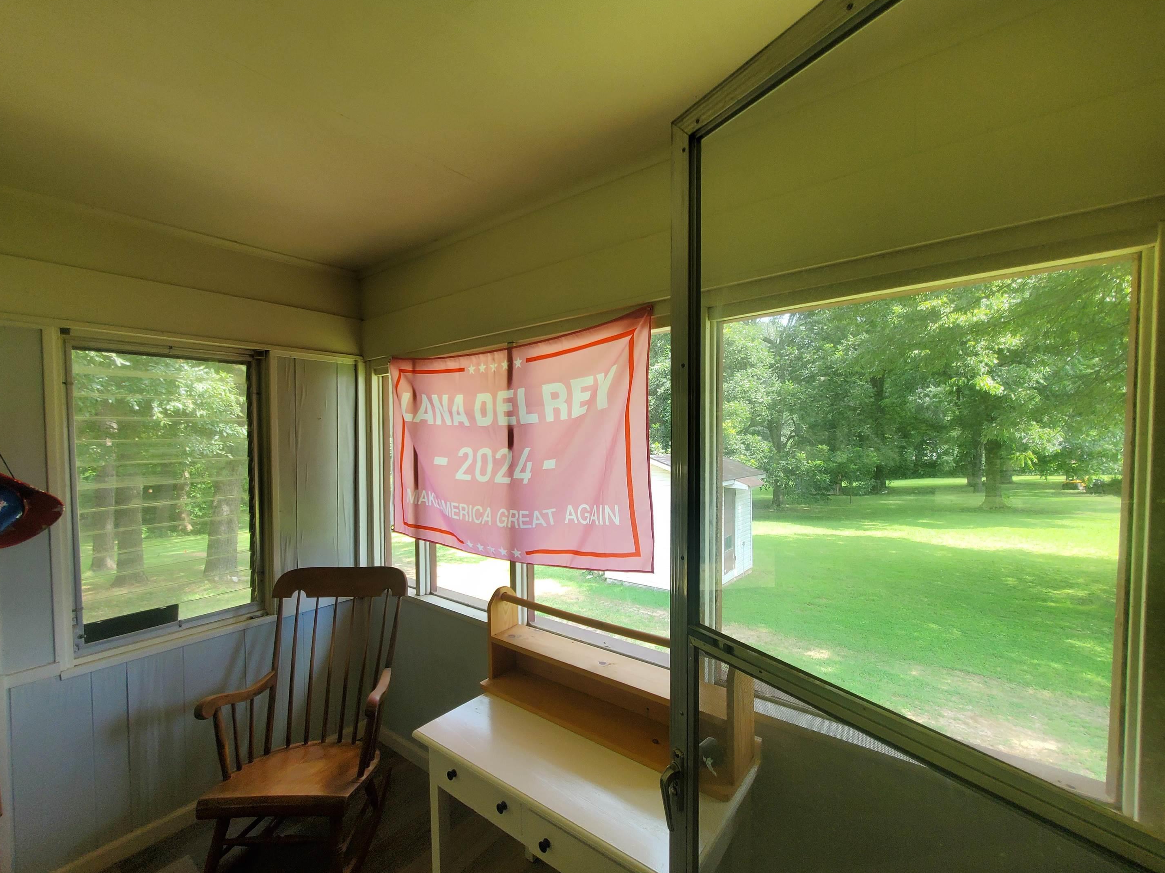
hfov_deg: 102.1
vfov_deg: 85.6
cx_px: 572
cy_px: 451
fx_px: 471
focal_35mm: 14
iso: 100
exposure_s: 1/120
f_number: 2.2
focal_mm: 1.8
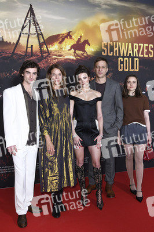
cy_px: 116
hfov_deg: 43.5
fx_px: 193
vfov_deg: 62.0
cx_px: 77
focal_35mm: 30
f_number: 4
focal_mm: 30
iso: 1250
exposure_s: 1/320
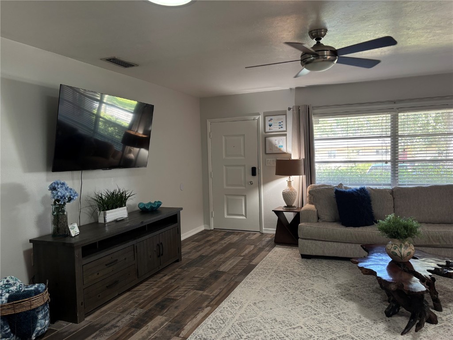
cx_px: 226
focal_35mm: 26
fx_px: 340
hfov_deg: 67.3
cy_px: 170
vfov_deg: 53.1
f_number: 1.6
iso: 100
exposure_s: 1/60
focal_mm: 5.96
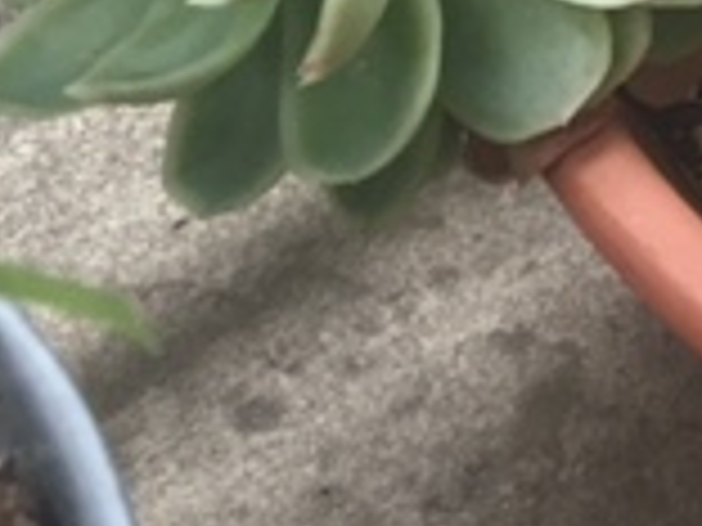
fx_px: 2413
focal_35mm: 119
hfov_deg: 14.2
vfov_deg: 11.5
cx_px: 1354
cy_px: -418
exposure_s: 1/30
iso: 32
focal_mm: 4.15
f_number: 2.2
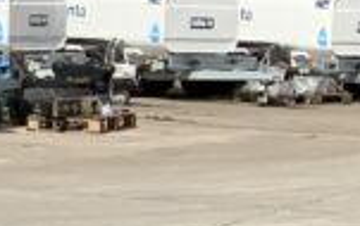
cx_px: -660
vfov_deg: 6.3
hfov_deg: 8.6
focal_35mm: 208
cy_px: 145
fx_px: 2045
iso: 20
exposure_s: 1/2538
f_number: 1.8
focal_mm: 3
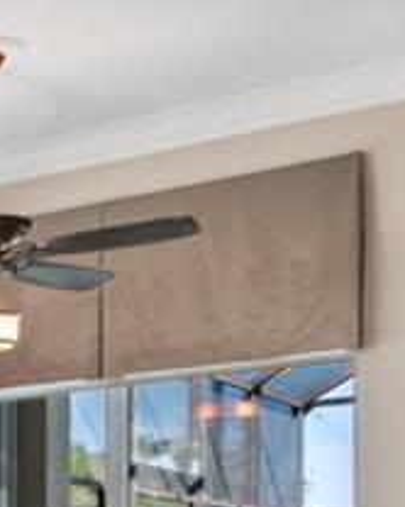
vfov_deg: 18.2
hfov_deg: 10.9
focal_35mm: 97
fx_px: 1455
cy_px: 689
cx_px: -783
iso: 200
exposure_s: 1/2
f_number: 8
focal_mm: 14
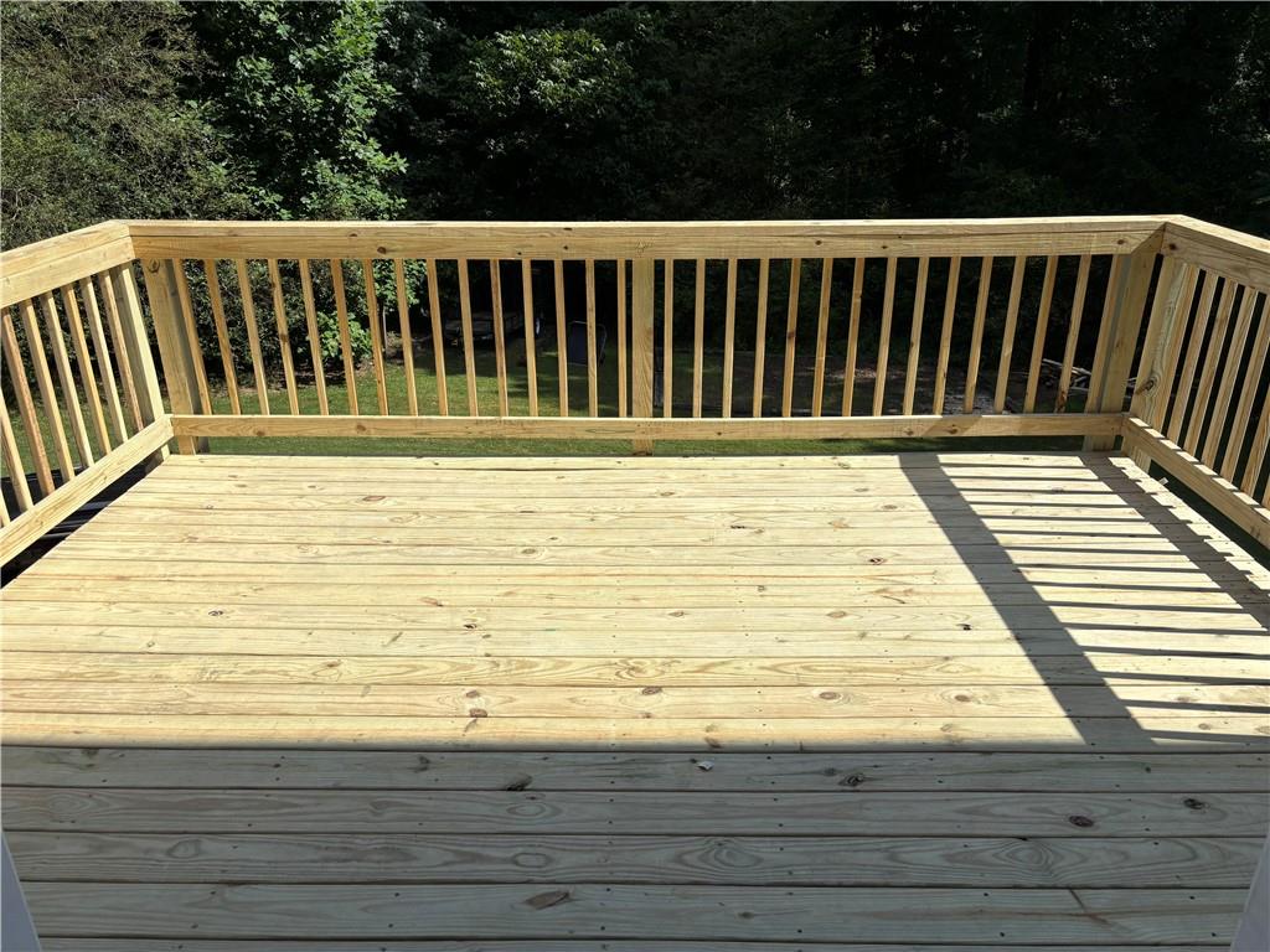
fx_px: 954
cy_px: 476
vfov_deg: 53.1
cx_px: 635
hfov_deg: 67.3
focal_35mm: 26
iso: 50
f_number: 1.6
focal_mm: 5.96
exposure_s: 1/4854
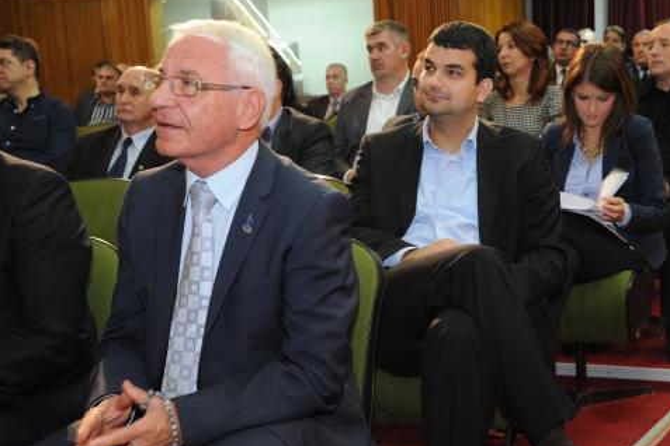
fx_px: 1098
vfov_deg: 23.0
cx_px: 416
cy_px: 245
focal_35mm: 59
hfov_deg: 33.8
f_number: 7.1
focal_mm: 44
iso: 2000
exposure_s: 1/20
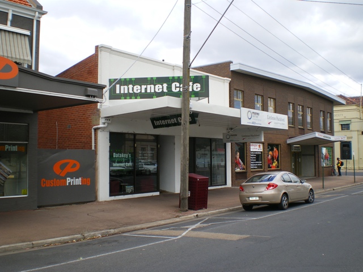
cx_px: 182
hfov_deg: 49.0
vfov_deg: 37.7
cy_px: 136
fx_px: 398
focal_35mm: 38
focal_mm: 6.3
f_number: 4.6
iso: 64
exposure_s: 1/160
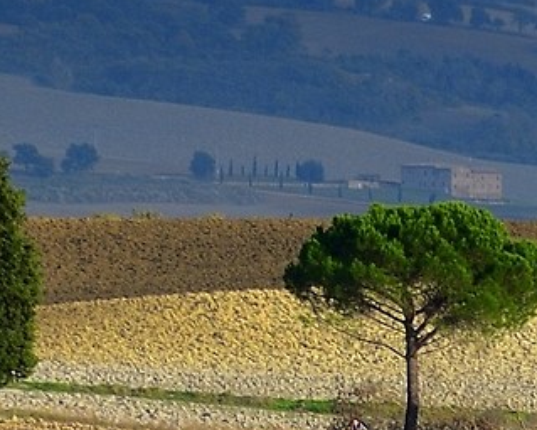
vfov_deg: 1.0
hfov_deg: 1.3
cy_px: 768
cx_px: 699
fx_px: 23515
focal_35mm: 1480
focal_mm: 140
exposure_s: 1/100
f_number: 9
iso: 100
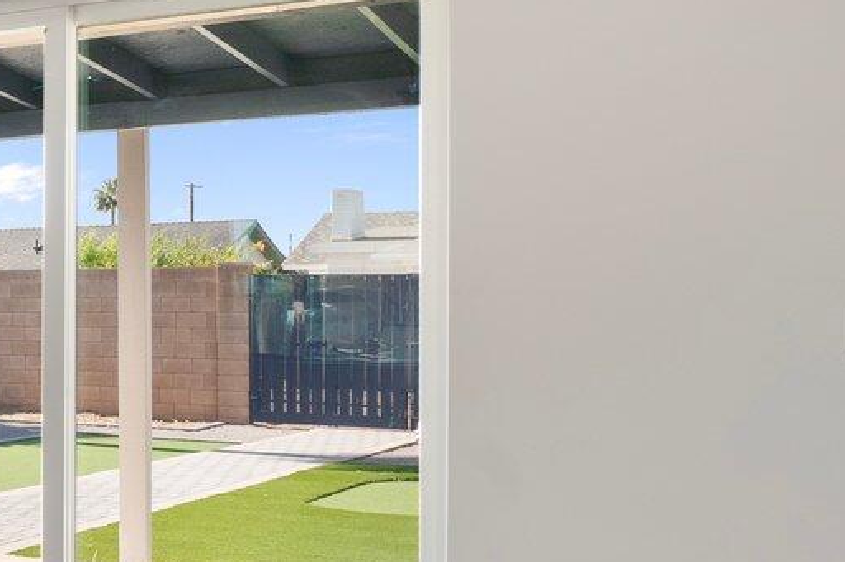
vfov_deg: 21.2
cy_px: 299
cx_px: -467
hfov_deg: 23.9
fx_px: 1502
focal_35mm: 64
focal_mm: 16
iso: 1000
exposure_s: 1/15
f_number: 8
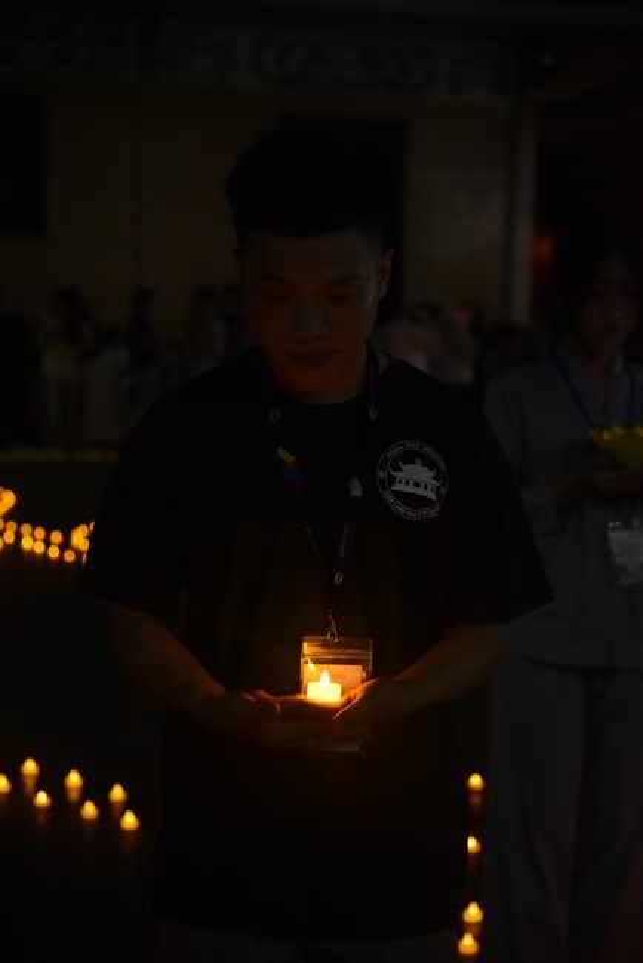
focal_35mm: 75
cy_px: 482
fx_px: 2007
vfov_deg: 27.0
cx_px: 322
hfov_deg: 18.2
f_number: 4.5
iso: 5000
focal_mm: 75
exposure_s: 1/80
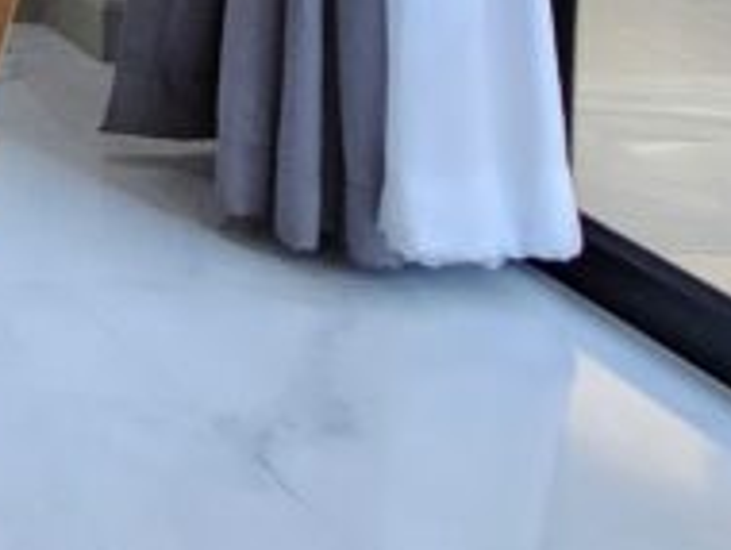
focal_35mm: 70
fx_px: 1480
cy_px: -592
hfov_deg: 13.8
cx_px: -1166
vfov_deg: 15.9
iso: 200
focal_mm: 2.2
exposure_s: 1/60
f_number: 2.2
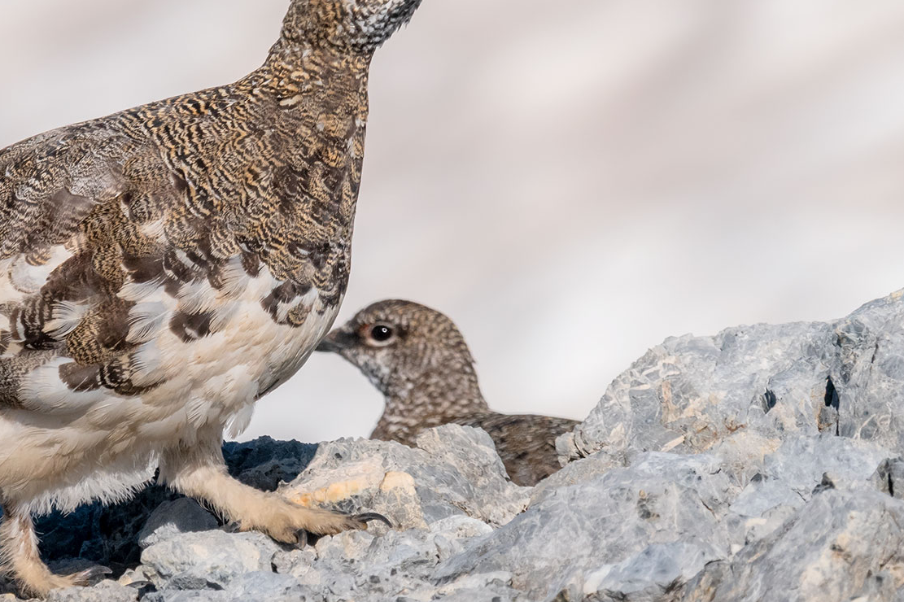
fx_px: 19530
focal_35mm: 778
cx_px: 259
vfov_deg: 1.8
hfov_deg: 2.7
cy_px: 220
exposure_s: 1/1000
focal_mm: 300
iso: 560
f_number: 9
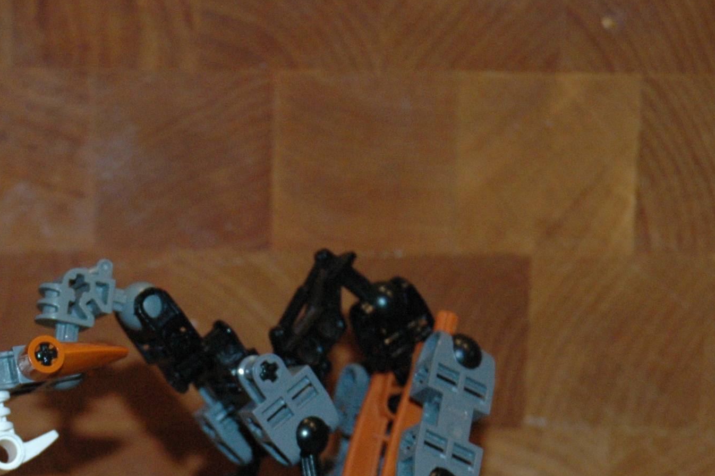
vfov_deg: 11.8
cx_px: 96
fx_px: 2262
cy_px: 494
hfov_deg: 17.7
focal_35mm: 114
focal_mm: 34
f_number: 4.2
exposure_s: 1/60
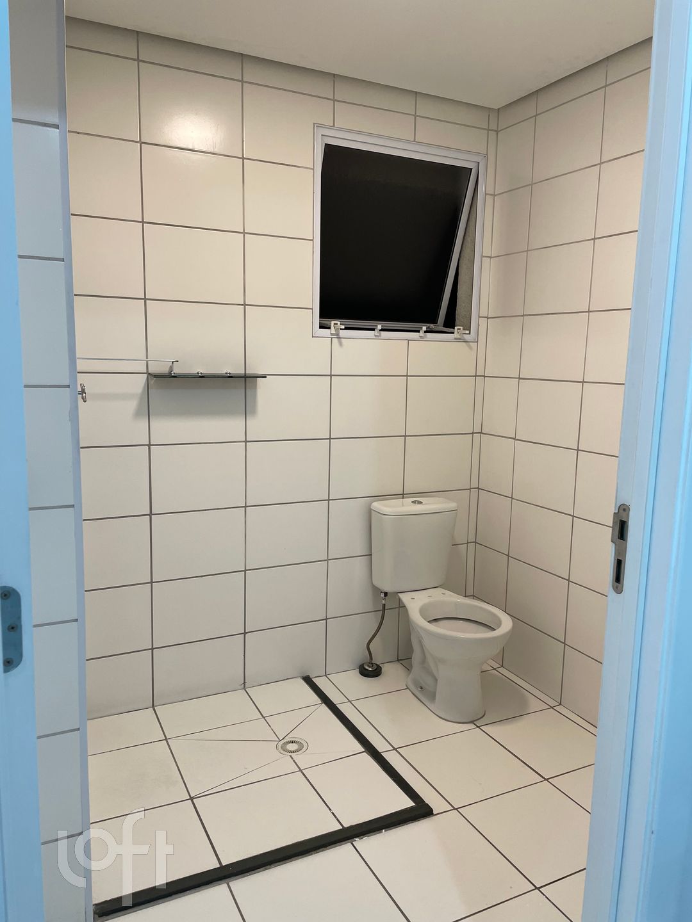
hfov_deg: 53.1
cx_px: 346
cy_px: 461
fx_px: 693
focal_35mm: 26
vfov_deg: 67.3
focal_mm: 4.2
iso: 100
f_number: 1.6
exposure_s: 1/120
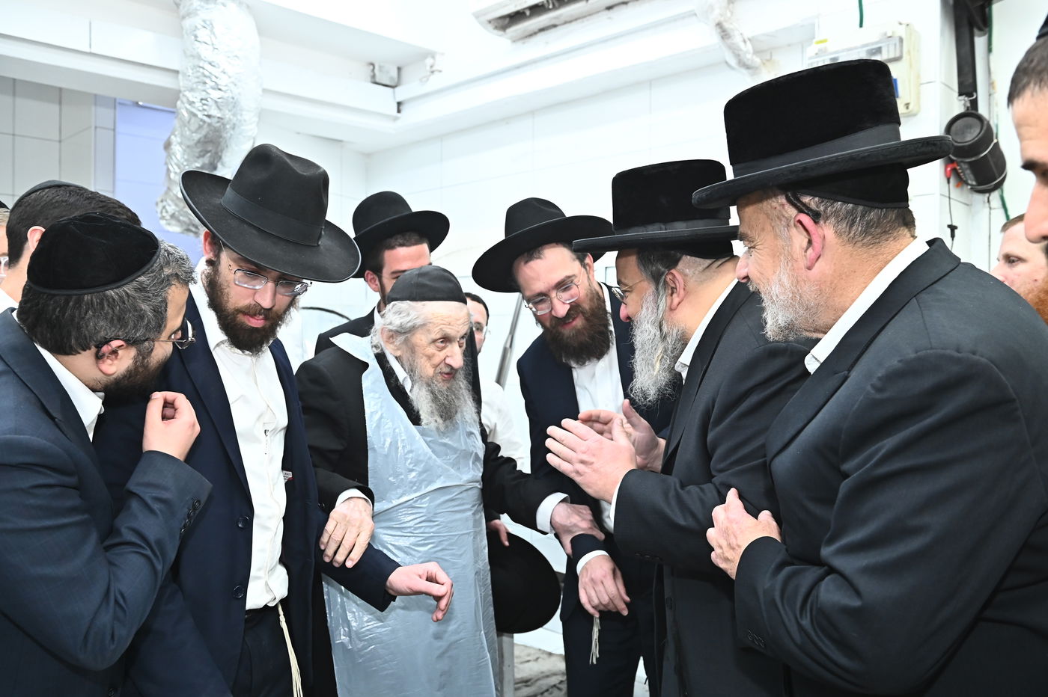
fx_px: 844
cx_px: 524
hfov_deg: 63.7
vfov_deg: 44.9
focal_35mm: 29
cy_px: 348
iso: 2500
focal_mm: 29
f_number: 5
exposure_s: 1/200
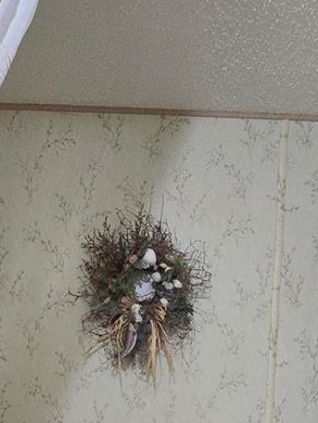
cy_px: 508
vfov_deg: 36.3
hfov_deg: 35.8
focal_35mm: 40
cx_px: 125
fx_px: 489
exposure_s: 1/60
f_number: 2.2
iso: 500
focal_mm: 2.2
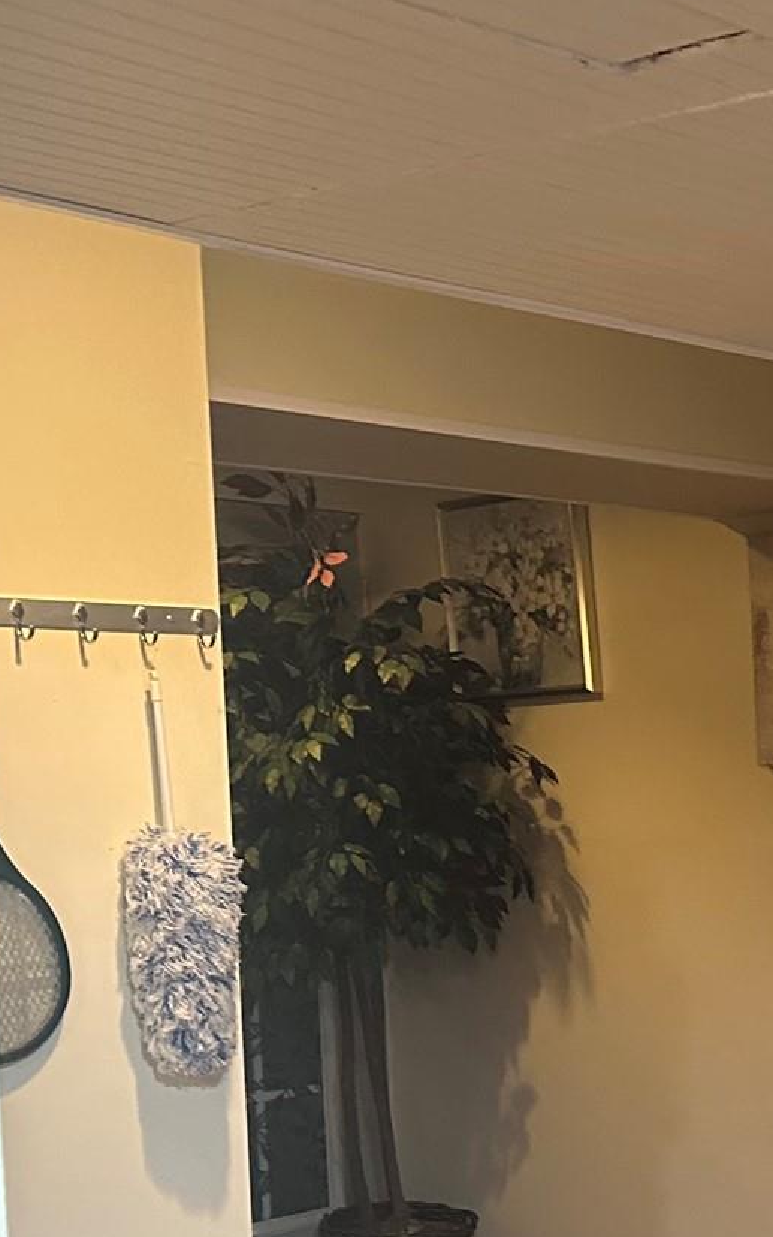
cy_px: 1040
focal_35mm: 63
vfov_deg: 31.4
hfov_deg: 18.3
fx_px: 2123
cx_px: 1156
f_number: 1.78
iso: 640
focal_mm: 6.86
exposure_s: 1/60
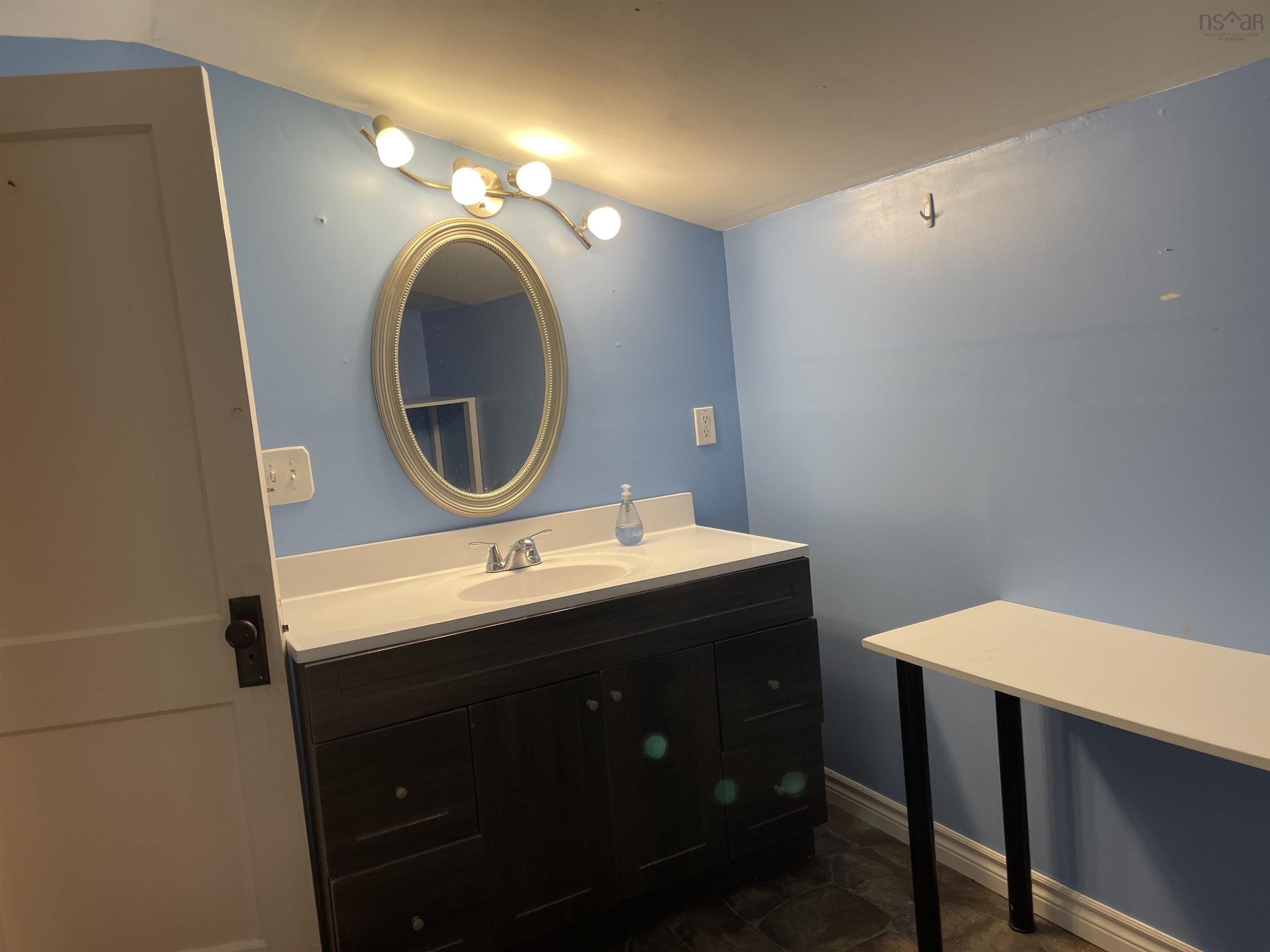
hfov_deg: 69.4
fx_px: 917
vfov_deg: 54.9
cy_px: 476
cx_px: 635
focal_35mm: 25
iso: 64
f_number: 1.6
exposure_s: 1/60
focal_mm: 5.1
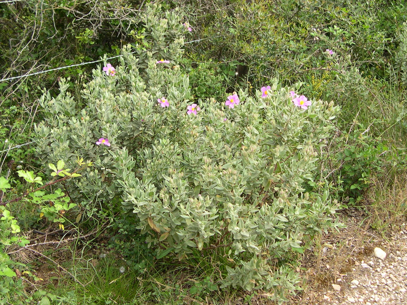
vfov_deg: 37.7
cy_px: 152
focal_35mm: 38
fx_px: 447
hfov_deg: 49.0
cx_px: 204
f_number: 2.8
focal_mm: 8
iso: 100
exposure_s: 1/236
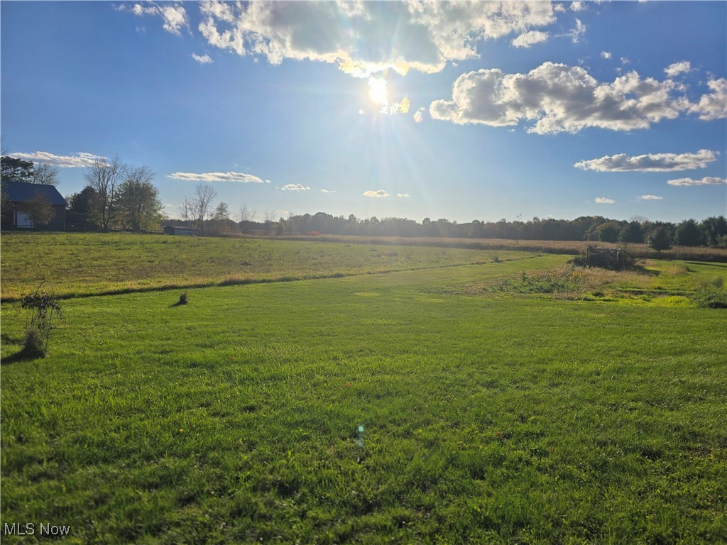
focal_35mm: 23
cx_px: 364
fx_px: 483
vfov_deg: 58.9
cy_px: 272
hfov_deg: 73.9
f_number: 1.7
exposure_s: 1/3687
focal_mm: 6.3
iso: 12
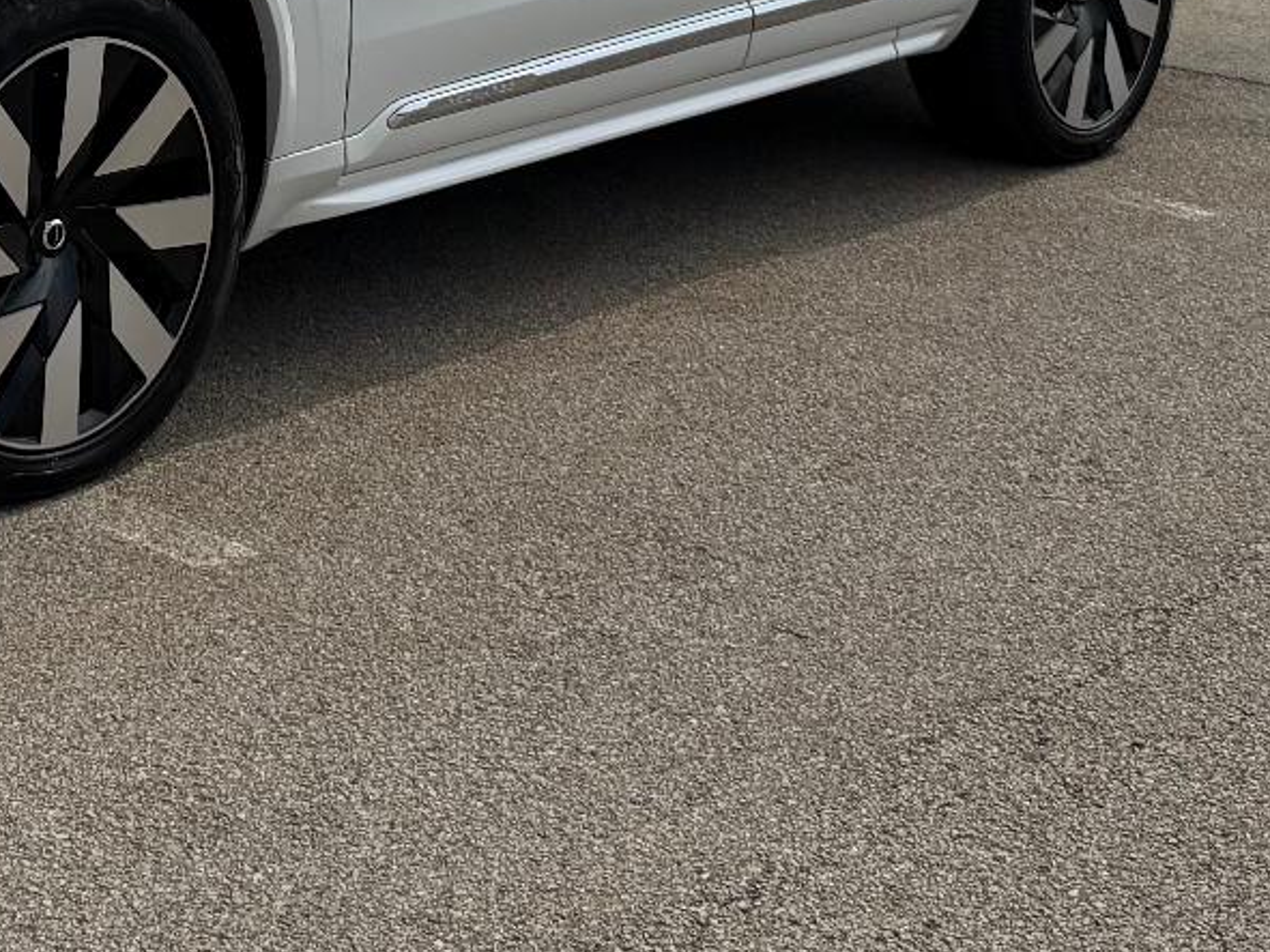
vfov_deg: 17.3
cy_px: -410
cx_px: 178
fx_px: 2861
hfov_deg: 24.5
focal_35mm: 78
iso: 80
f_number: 1.78
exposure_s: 1/8130
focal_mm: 6.76
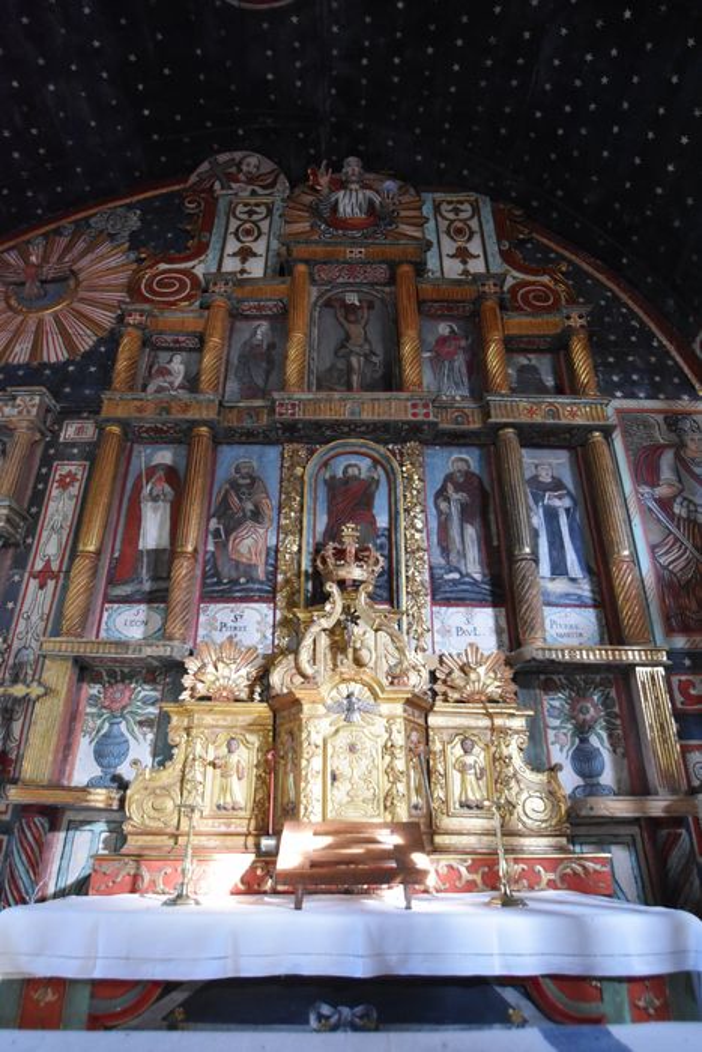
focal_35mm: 20
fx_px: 570
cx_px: 351
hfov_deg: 63.2
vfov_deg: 85.4
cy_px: 526
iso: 4000
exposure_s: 1/60
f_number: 3.8
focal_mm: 13
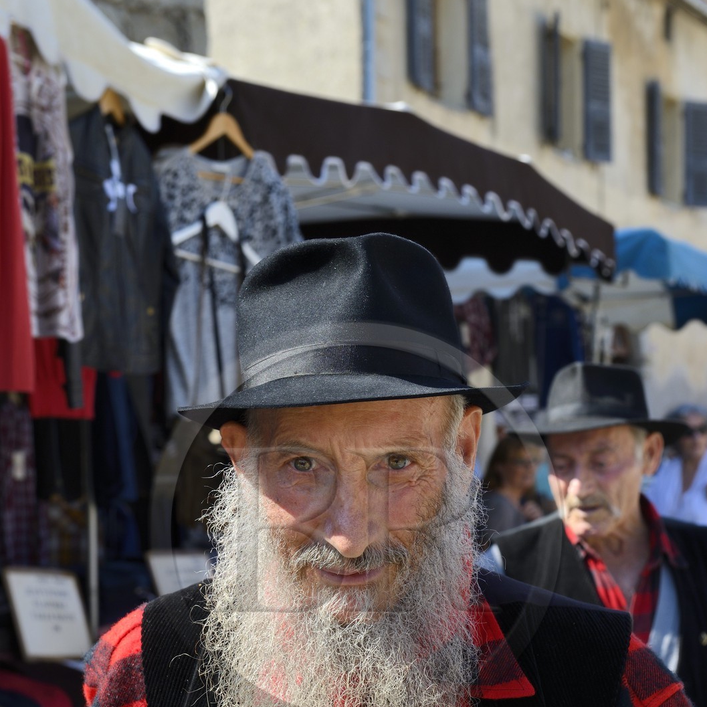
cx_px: 356
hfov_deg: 19.3
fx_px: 2080
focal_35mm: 90
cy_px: 530
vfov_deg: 19.2
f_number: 10
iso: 400
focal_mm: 70
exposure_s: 1/250
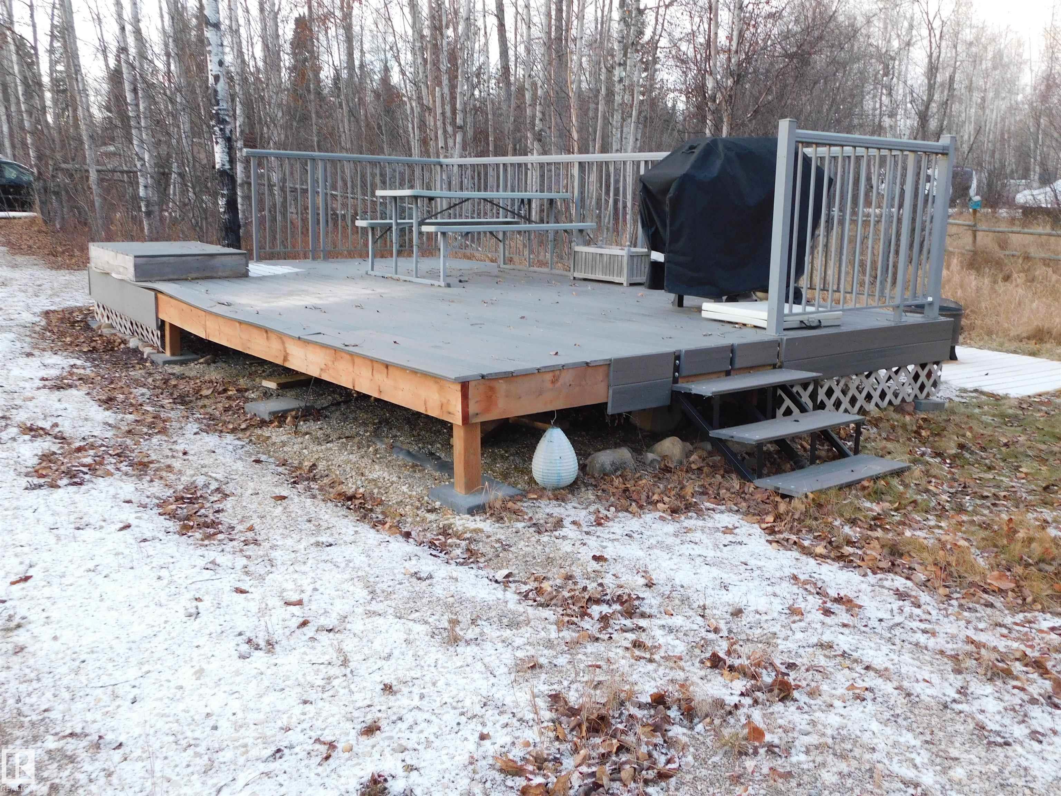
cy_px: 398
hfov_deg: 60.0
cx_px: 530
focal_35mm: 30
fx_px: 920
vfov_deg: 46.8
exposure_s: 1/30
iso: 220
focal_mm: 5.3
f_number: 3.2
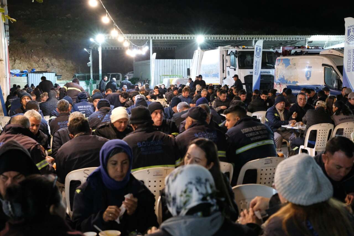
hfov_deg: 39.6
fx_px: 492
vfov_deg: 27.0
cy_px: 118
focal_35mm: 50
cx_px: 177
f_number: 3.6
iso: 12800
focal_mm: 33
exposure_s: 1/80
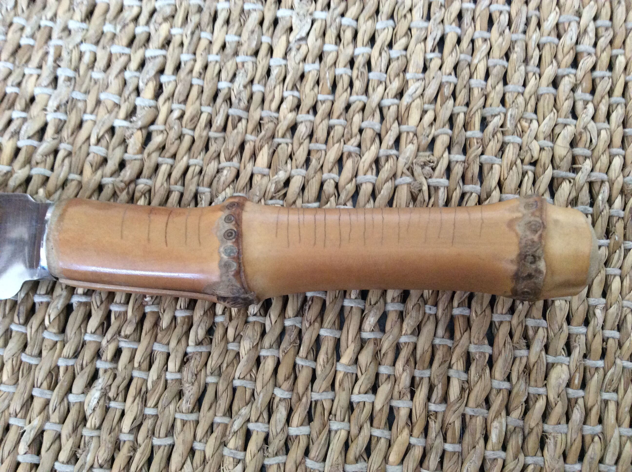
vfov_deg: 44.1
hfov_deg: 56.9
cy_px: 236
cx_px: 316
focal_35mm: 32
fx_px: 583
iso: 200
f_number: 2.4
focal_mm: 3.3
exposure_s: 1/25
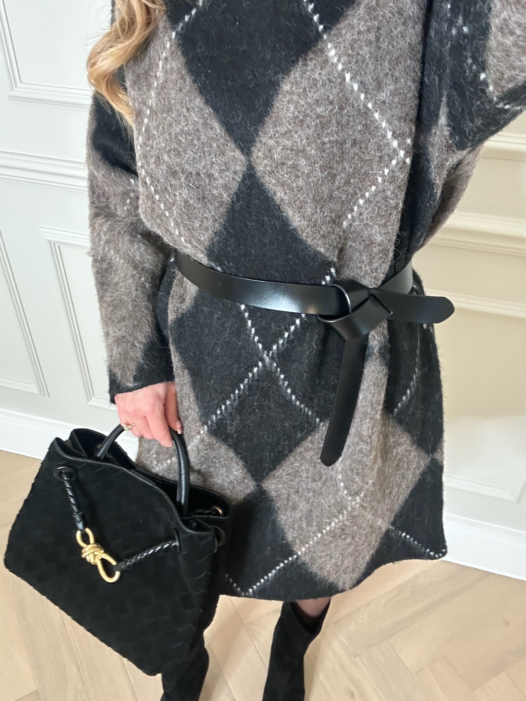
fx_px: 608
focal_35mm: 30
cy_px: 350
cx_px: 263
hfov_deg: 46.8
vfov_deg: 60.0
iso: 250
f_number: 1.9
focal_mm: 2.69
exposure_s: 1/33
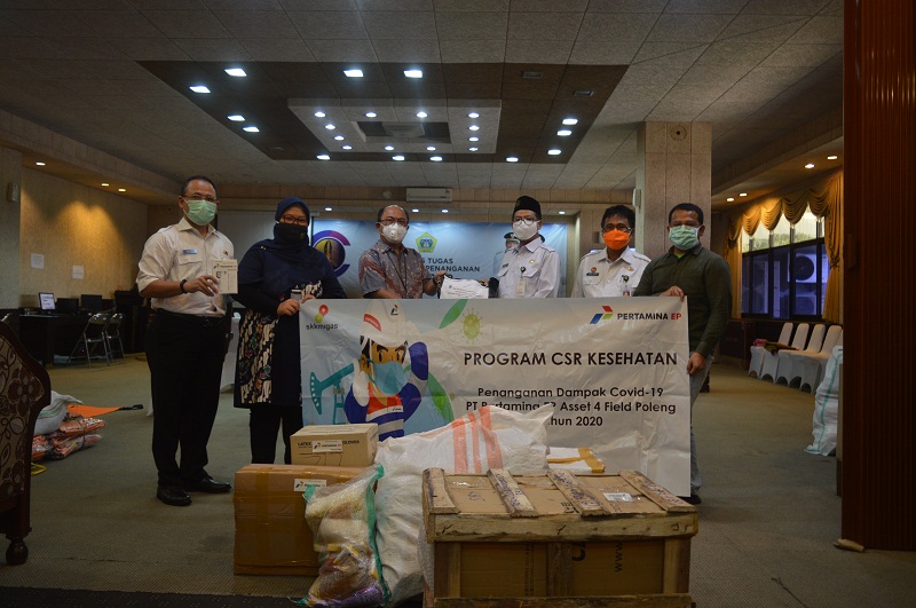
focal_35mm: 27
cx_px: 458
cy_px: 304
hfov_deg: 67.5
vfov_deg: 47.8
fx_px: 686
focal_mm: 18
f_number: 3.5
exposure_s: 1/20
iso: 400
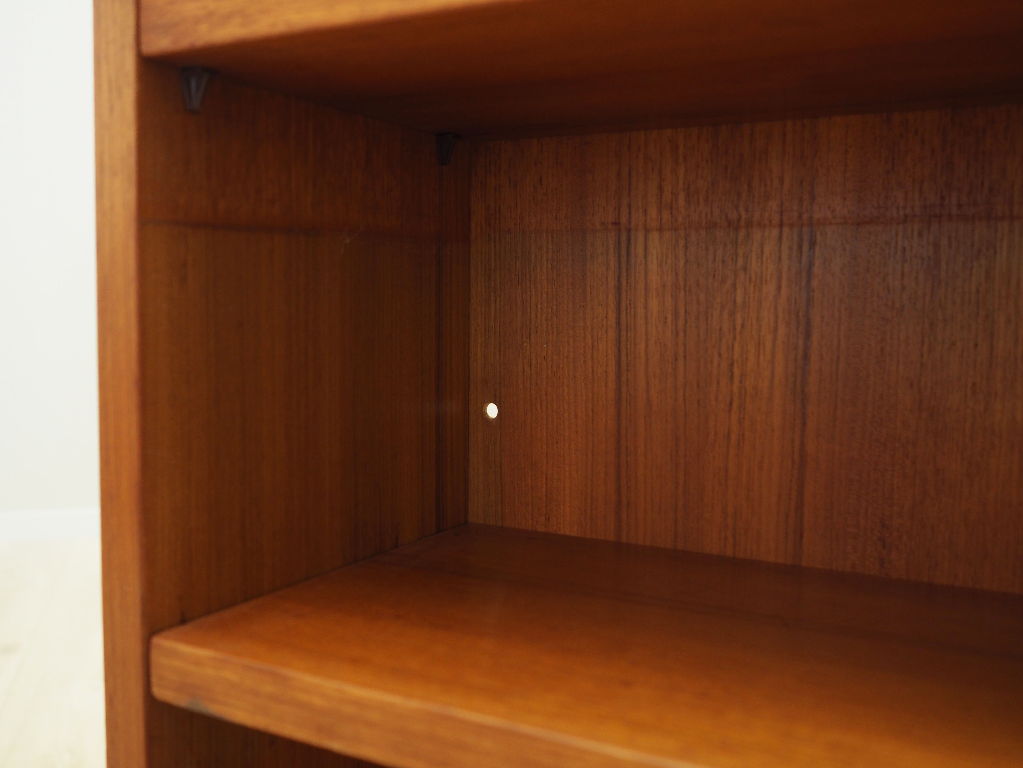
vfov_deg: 41.8
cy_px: 384
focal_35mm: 34
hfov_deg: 54.0
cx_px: 512
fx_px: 1005
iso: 640
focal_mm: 17
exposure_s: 1/40
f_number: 2.5
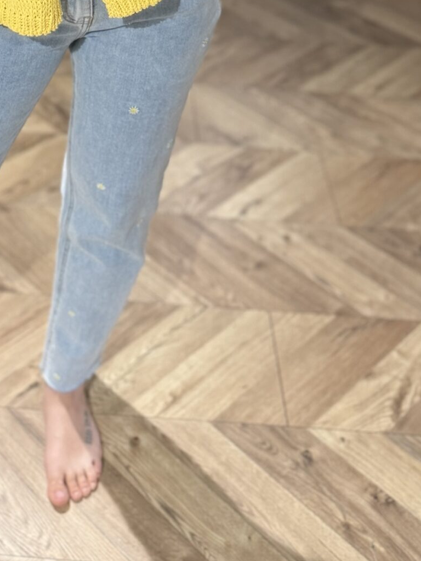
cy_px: -77
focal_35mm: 60
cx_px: 67
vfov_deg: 28.7
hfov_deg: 23.9
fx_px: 973
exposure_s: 1/100
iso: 200
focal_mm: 6.76
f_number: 1.78
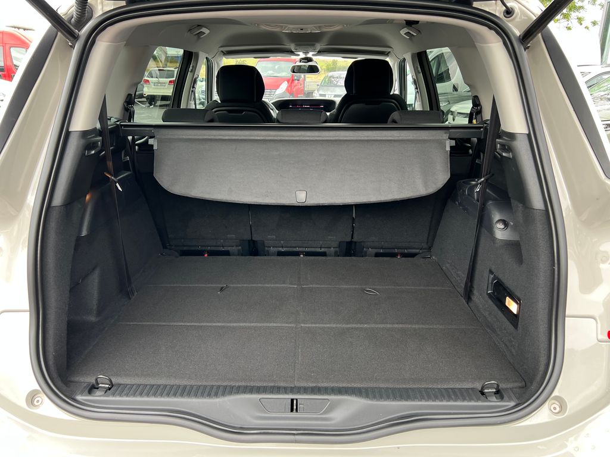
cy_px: 228
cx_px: 305
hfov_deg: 67.3
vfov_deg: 53.1
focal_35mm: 26
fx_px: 458
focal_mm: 5.7
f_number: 1.5
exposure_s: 1/121
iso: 125
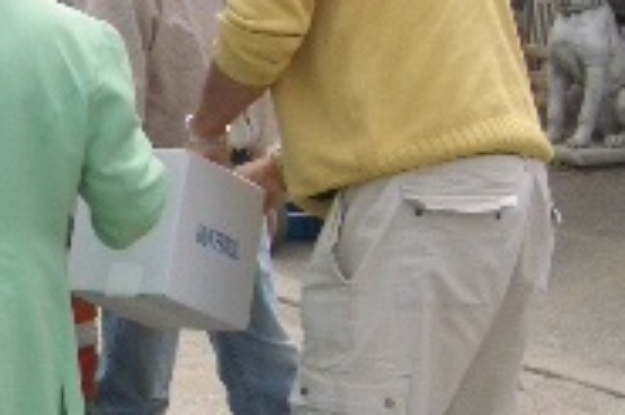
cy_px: 162
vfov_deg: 10.9
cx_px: -139
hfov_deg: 15.6
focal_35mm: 126
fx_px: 2186
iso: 50
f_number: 2.6
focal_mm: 5.8
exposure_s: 1/800
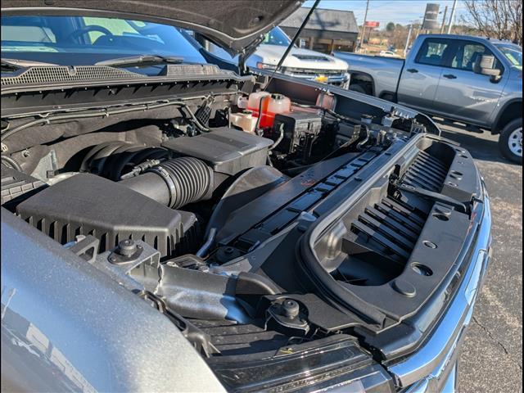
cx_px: 262
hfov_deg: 71.6
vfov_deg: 56.8
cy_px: 196
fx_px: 363
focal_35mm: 24
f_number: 1.68
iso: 21
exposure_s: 1/1000
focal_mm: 6.9
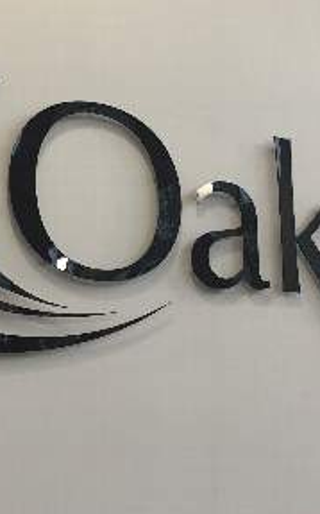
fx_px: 852
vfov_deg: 33.5
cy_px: 253
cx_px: 148
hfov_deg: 21.3
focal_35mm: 61
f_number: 2.2
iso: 40
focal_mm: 4.15
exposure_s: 1/33
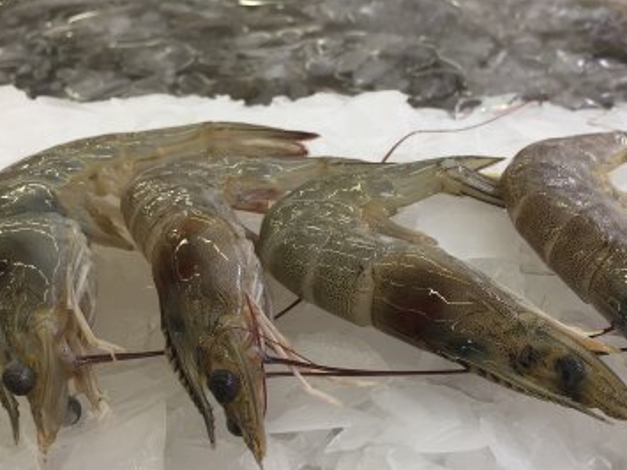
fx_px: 905
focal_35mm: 50
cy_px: 186
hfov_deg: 38.0
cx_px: 387
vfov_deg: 29.0
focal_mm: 4.15
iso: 40
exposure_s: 1/50
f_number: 2.2
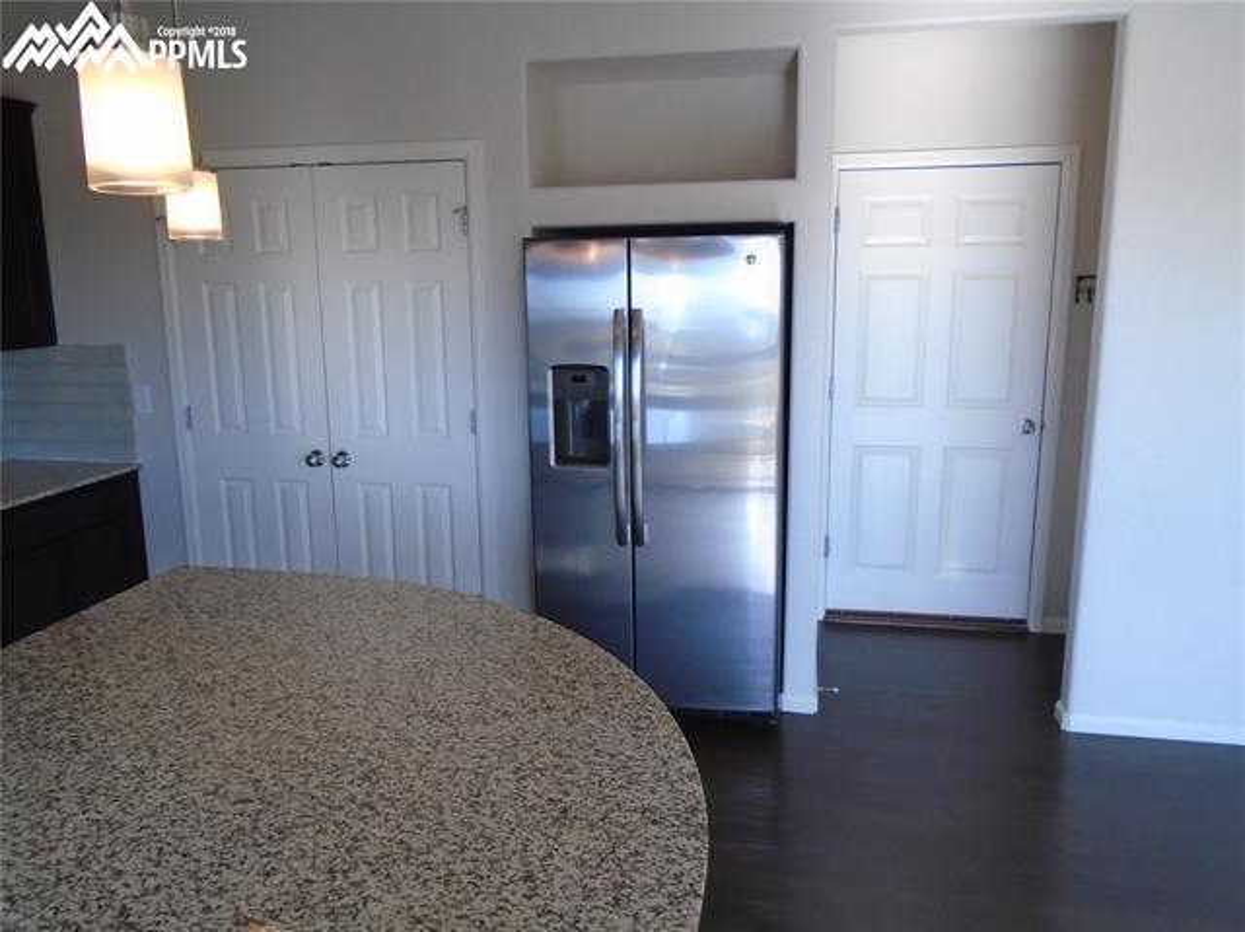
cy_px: 466
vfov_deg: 53.0
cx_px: 622
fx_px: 934
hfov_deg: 67.3
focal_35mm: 26
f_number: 3.2
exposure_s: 1/250
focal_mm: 4.6
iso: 320
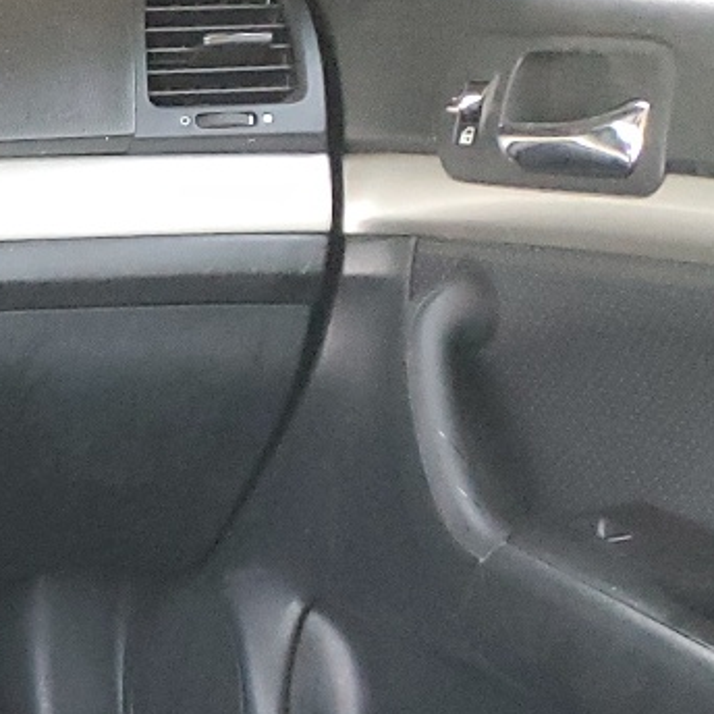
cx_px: -895
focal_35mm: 107
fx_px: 2497
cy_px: 1069
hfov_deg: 13.1
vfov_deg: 15.1
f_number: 1.5
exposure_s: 1/60.2
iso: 305
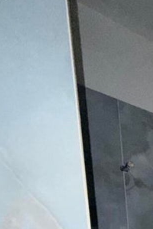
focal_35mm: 51
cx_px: 292
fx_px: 325
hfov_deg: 18.8
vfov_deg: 27.4
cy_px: 341
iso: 250
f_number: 2.2
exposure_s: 1/37
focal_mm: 2.22
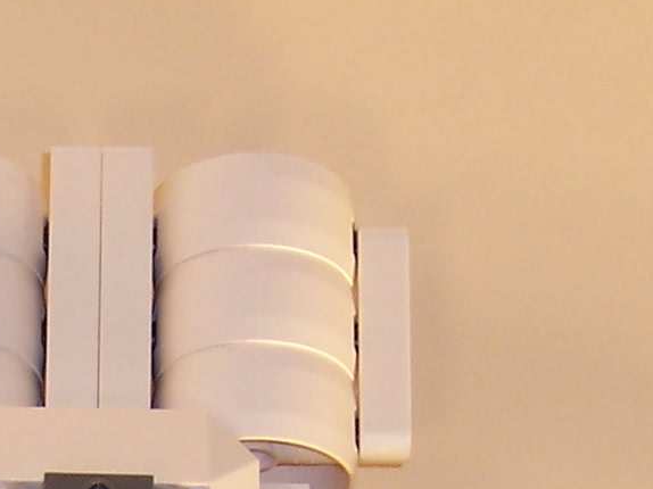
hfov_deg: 9.8
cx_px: 82
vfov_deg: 7.0
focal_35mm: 202
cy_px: 1088
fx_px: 3809
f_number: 3.2
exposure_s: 1/250
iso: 80
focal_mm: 7.7
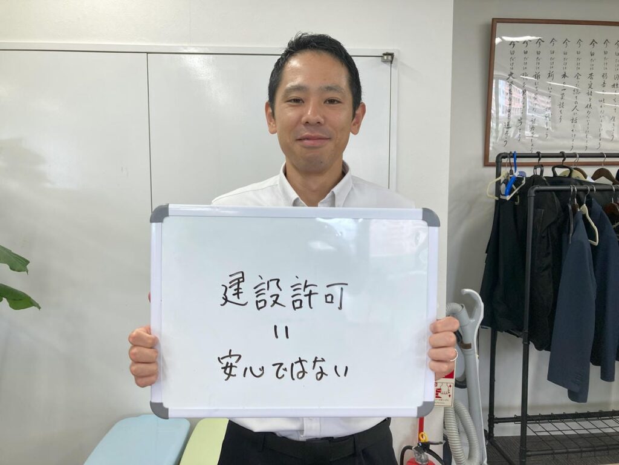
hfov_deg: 63.4
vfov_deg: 49.7
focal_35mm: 28
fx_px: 501
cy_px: 232
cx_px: 310
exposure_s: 1/100
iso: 50
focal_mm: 3.99
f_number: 1.8
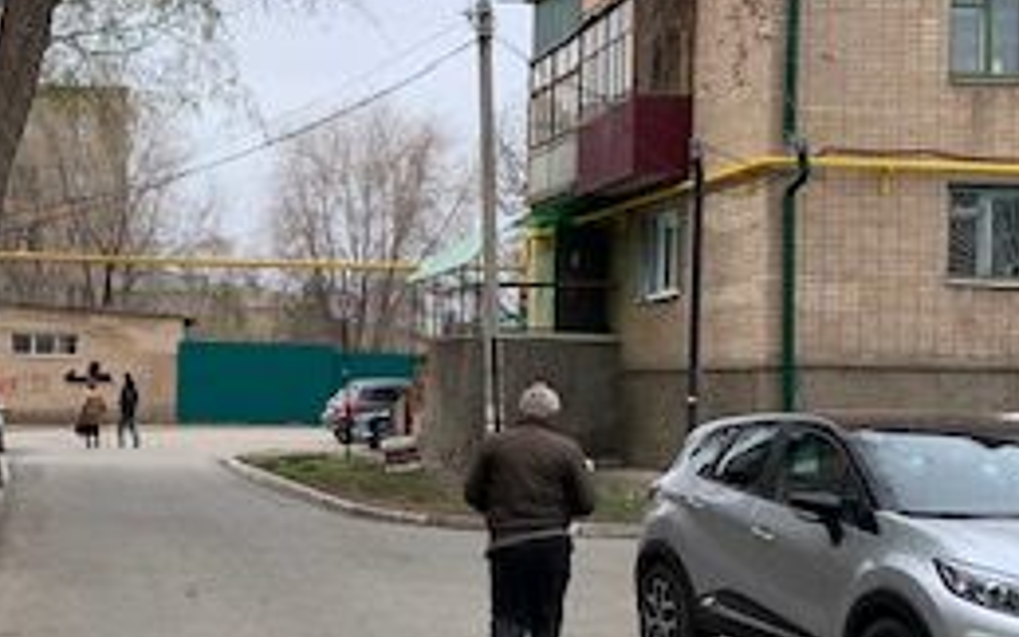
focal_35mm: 68
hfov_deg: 29.3
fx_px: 1889
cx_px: 153
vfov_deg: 19.1
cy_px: 385
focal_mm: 4.25
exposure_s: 1/1149
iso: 25
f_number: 1.8
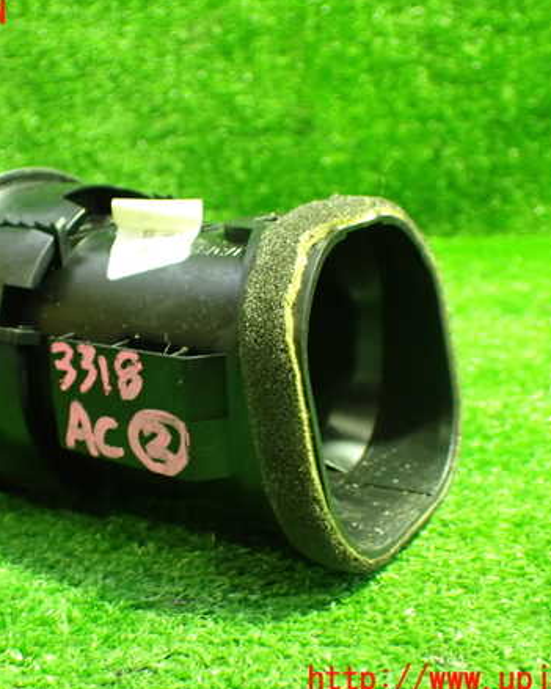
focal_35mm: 40
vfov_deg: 45.8
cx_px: 192
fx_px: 816
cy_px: 347
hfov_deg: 37.0
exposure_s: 1/30
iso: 1000
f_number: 2.3
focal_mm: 5.4
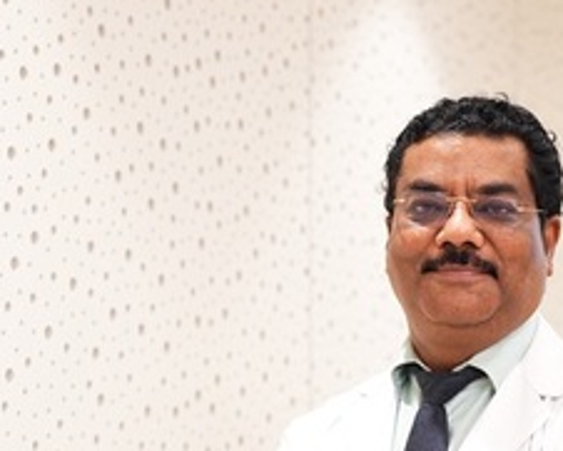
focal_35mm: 100
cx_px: 326
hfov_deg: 19.2
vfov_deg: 15.3
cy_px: 373
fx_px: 1666
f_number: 2
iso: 250
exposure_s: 1/100
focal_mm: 35
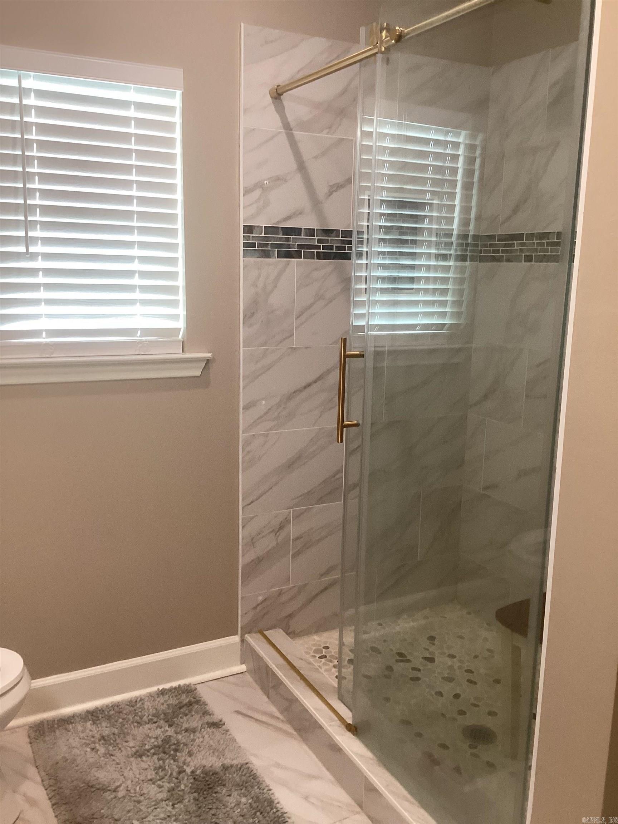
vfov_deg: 58.4
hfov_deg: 45.4
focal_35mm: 31
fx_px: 738
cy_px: 412
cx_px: 309
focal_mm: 3.3
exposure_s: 1/60
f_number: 2.4
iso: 125
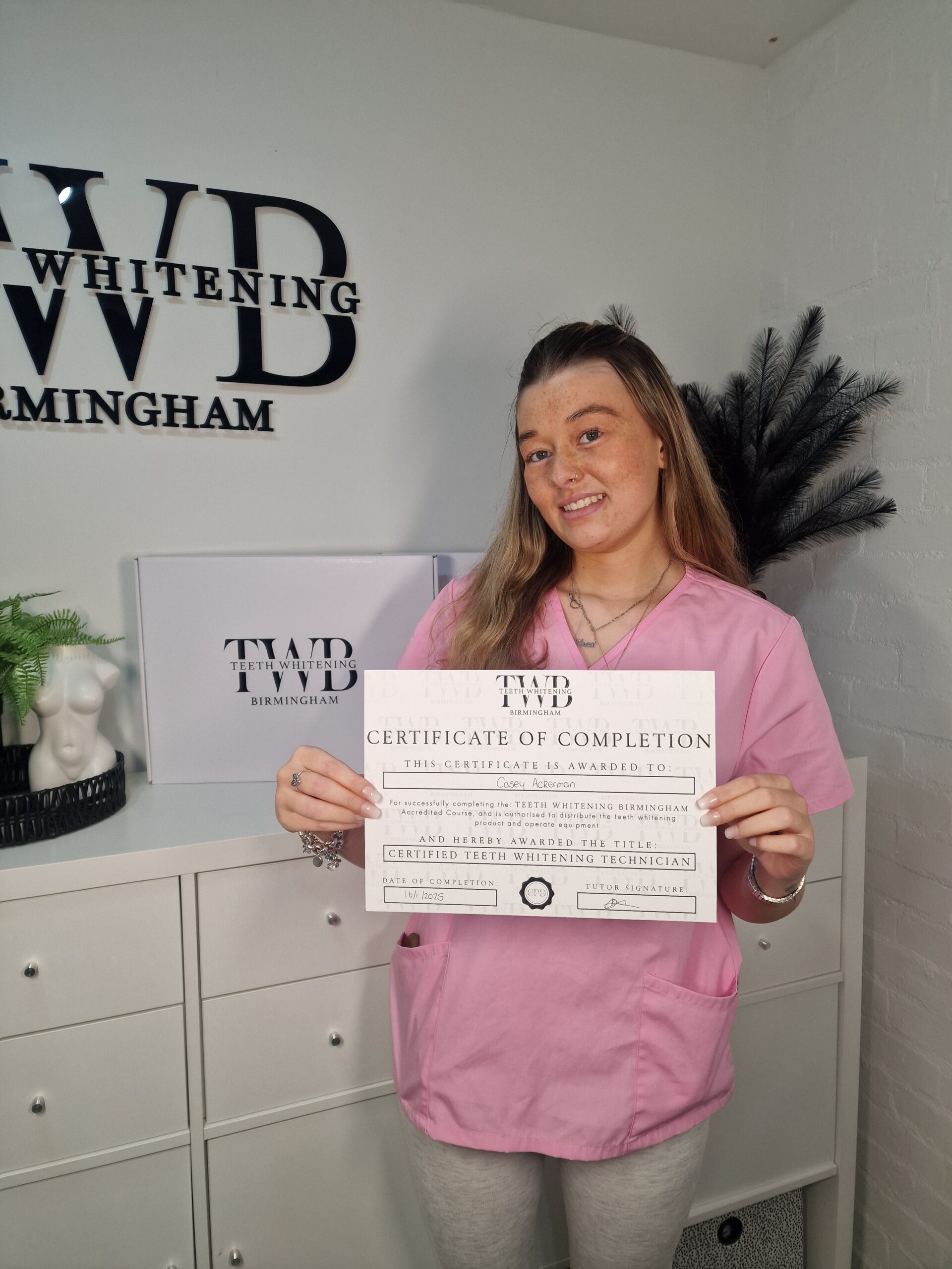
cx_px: 476
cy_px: 634
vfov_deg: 73.9
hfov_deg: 58.9
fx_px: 843
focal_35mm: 23
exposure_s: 1/292
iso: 50
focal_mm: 6.4
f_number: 1.8
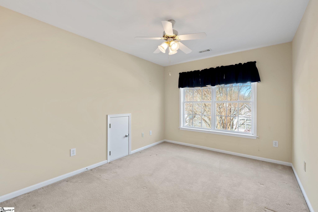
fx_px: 141
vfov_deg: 73.7
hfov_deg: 96.7
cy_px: 106
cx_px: 159
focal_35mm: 16
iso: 250
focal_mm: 16
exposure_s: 1/10
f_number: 9
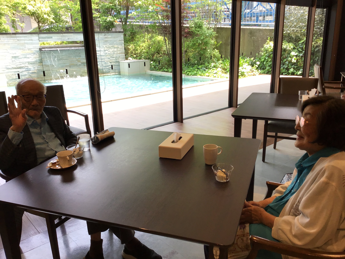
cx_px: 172
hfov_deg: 58.4
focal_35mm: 31
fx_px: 309
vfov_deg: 45.4
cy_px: 130
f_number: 2.4
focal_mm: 3.3
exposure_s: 1/120
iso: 32
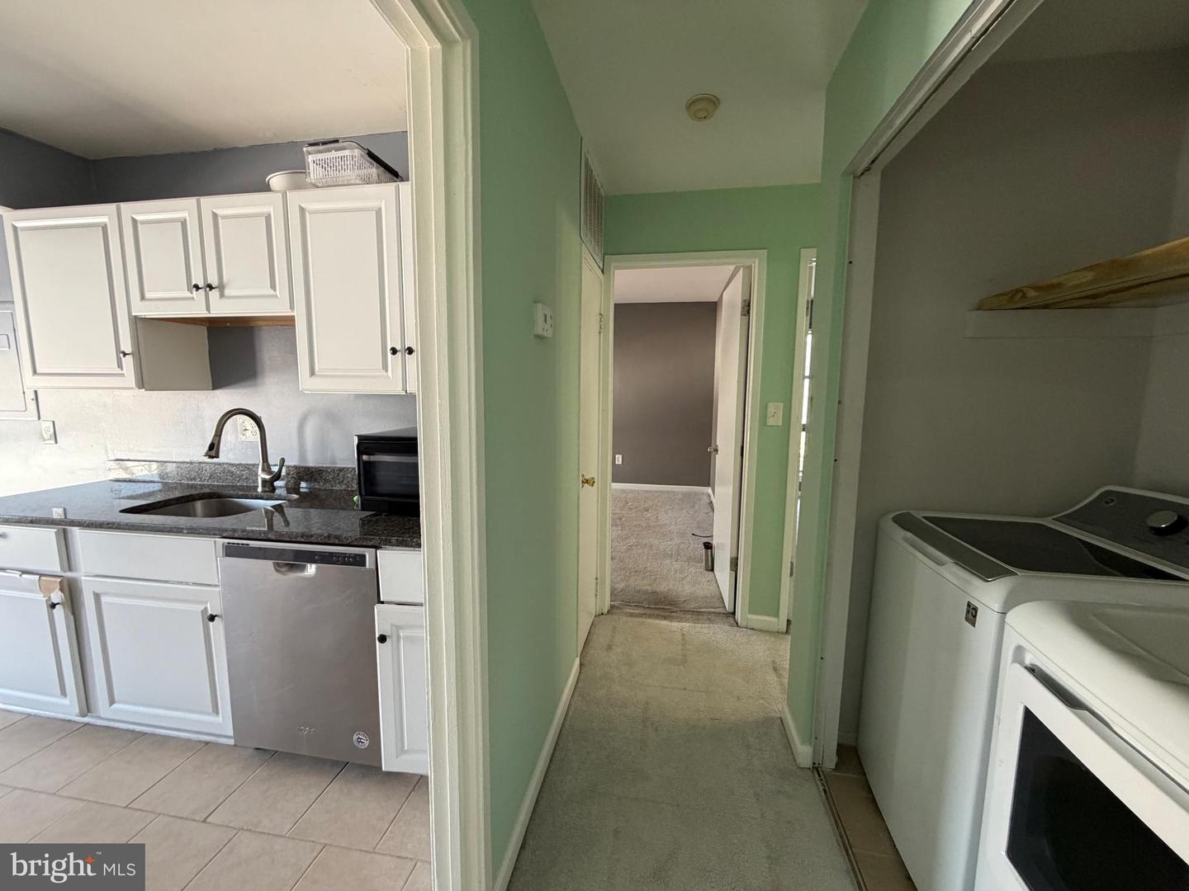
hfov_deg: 102.1
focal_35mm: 14
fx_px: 481
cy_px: 446
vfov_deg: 85.7
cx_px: 594
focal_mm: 2.22
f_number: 2.2
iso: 320
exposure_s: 1/121
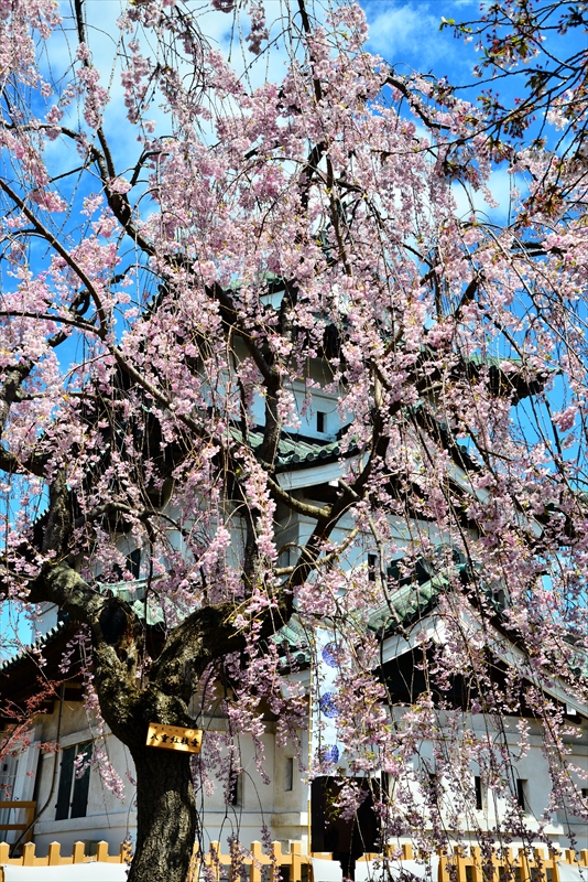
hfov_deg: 33.4
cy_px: 441
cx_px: 294
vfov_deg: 48.4
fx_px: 979
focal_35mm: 40
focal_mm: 40
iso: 400
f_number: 11
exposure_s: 1/500
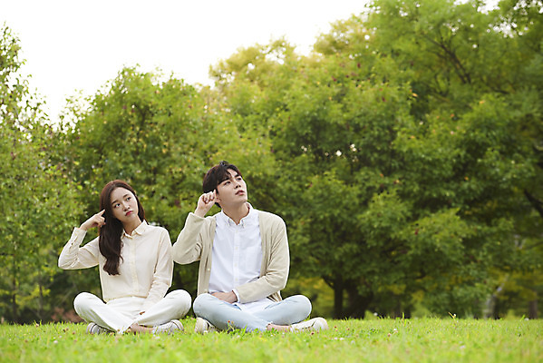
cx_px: 272
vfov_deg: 12.2
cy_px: 182
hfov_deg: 18.3
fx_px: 1690
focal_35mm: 112
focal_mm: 112
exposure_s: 1/100
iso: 320
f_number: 4.5
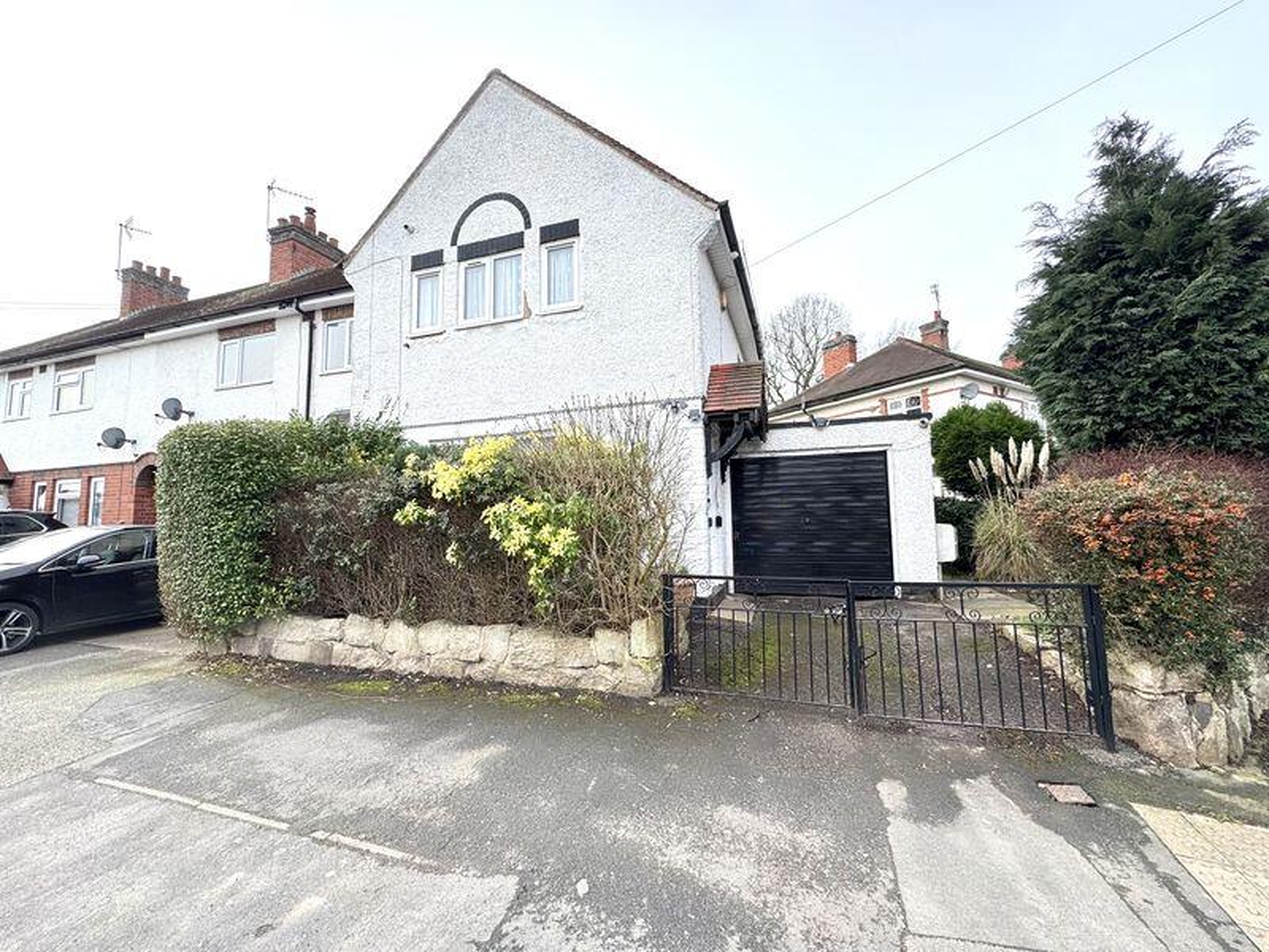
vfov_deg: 85.7
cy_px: 476
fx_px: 513
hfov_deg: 102.1
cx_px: 634
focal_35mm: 14
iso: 40
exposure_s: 1/620
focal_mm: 2.22
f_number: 2.2
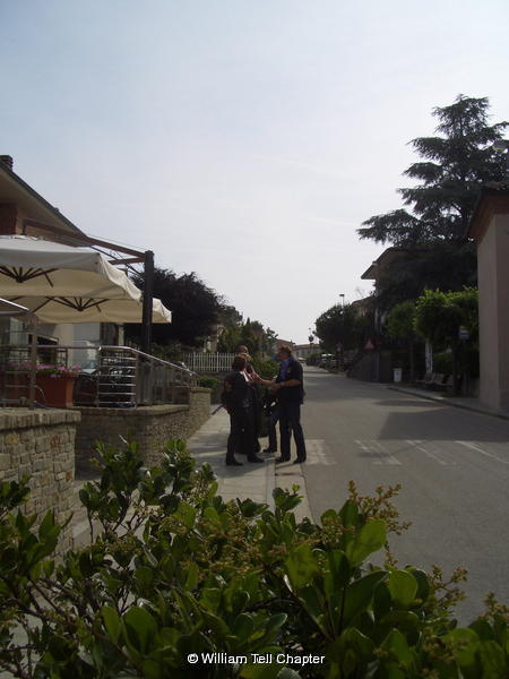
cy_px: 340
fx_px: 686
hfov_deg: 40.7
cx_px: 254
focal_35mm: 35
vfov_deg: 52.6
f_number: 4.3
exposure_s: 1/800
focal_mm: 5.8
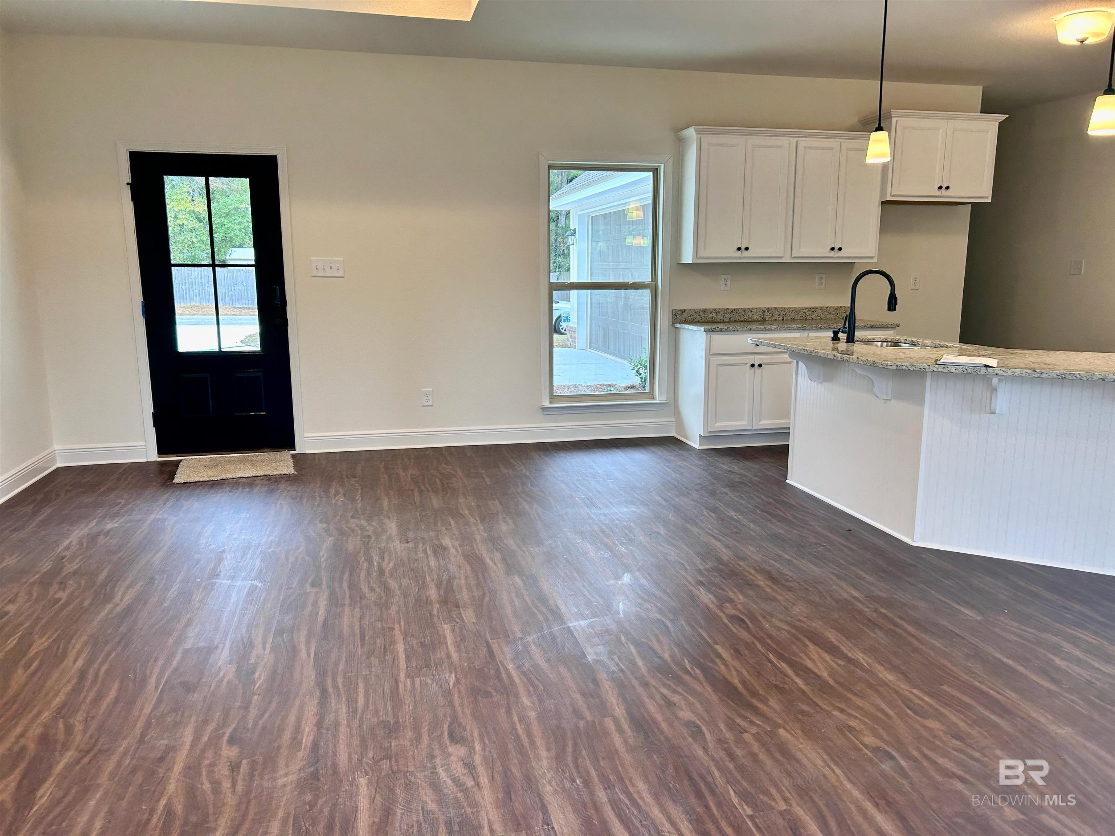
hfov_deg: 67.3
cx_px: 558
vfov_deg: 53.1
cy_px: 418
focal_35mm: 26
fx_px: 837
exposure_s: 1/120
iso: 100
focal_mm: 5.7
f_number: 1.5
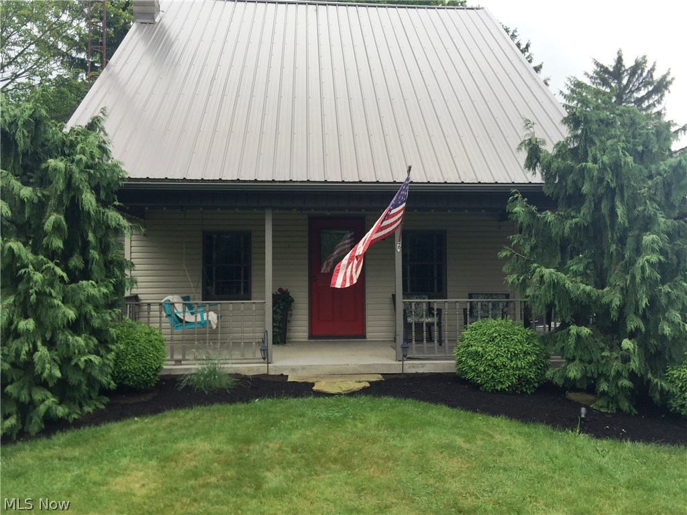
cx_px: 344
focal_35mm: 29
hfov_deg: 61.7
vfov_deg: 48.2
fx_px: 576
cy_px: 258
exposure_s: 1/439
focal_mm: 4.15
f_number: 2.2
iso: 32
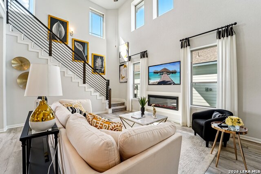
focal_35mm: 14
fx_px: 102
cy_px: 87
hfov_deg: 104.2
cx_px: 130
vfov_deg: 81.2
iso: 500
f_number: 8
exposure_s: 1/125
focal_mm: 14
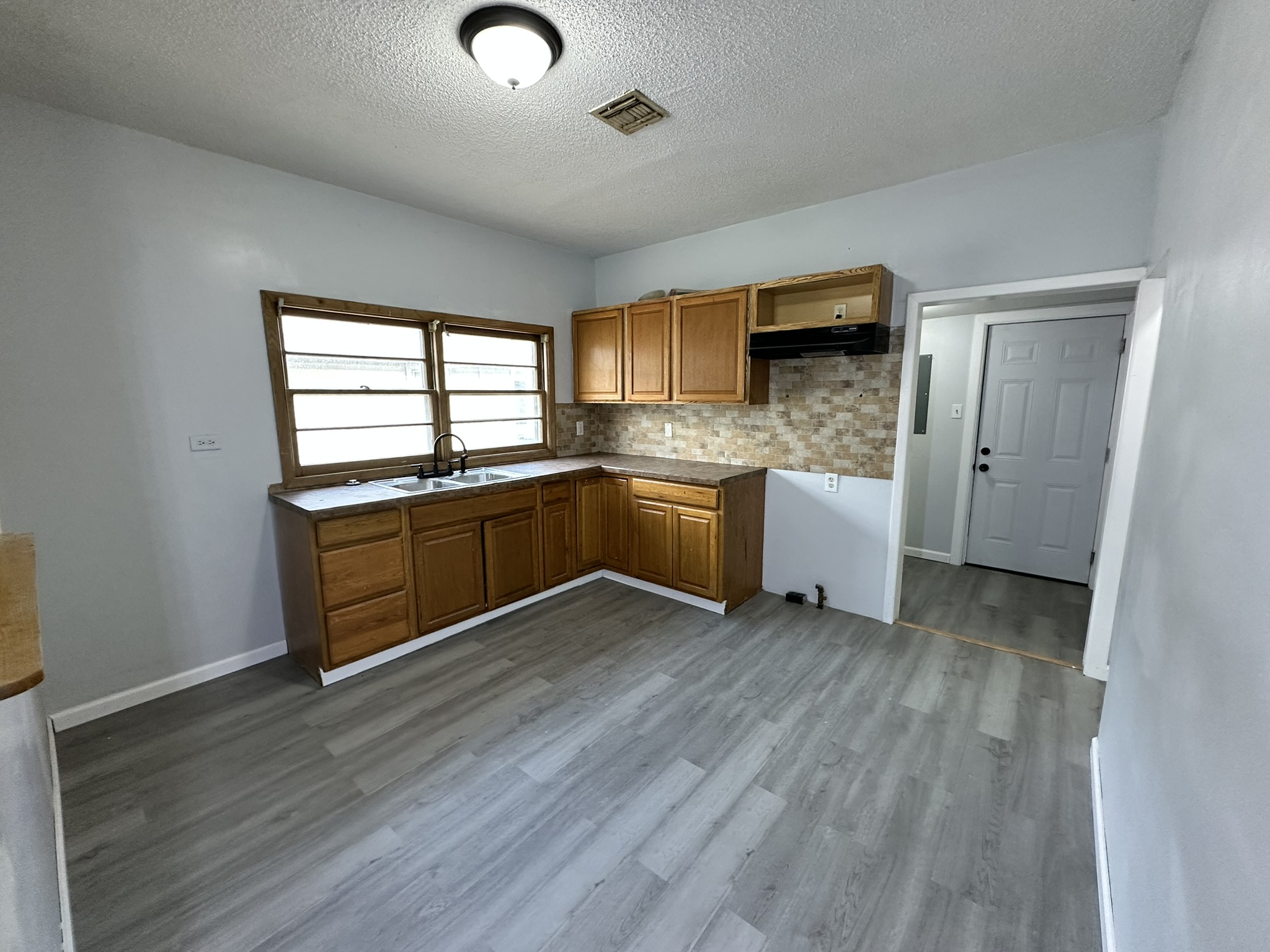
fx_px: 514
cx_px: 635
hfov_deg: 102.1
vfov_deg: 85.7
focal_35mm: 14
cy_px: 476
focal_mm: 2.22
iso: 200
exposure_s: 1/60
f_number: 2.2
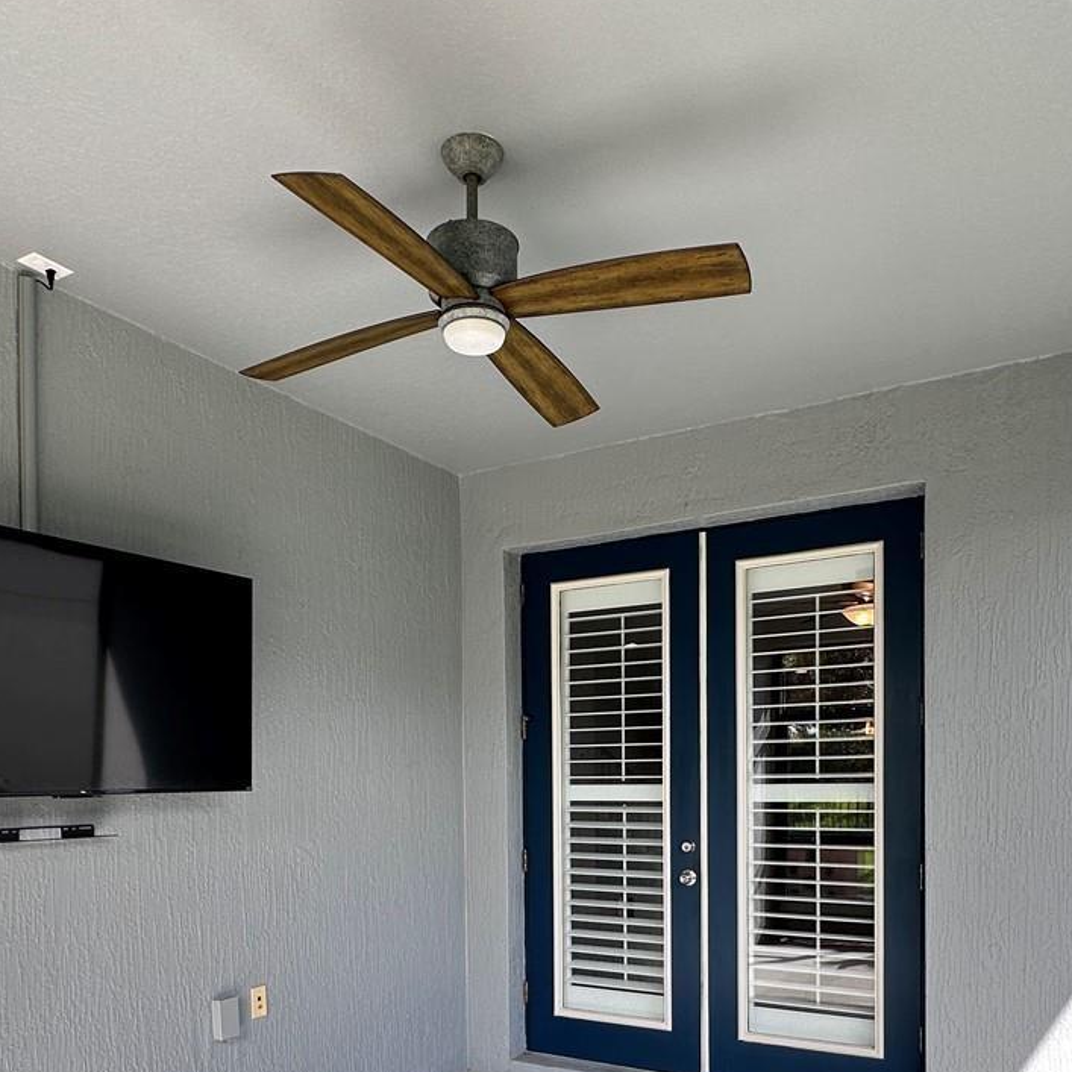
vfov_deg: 54.4
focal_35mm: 28
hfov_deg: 57.3
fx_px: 981
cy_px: 816
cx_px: 552
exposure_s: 1/99
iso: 50
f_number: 2.2
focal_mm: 2.22
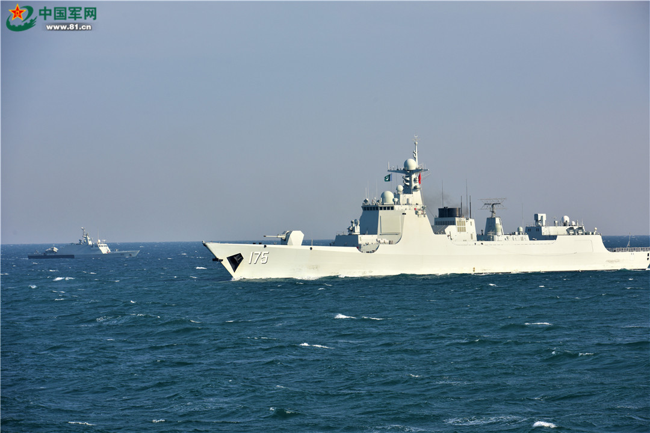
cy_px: 216
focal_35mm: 165
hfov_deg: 12.5
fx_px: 2979
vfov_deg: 8.3
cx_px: 325
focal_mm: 165
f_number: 10
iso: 200
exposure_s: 1/400
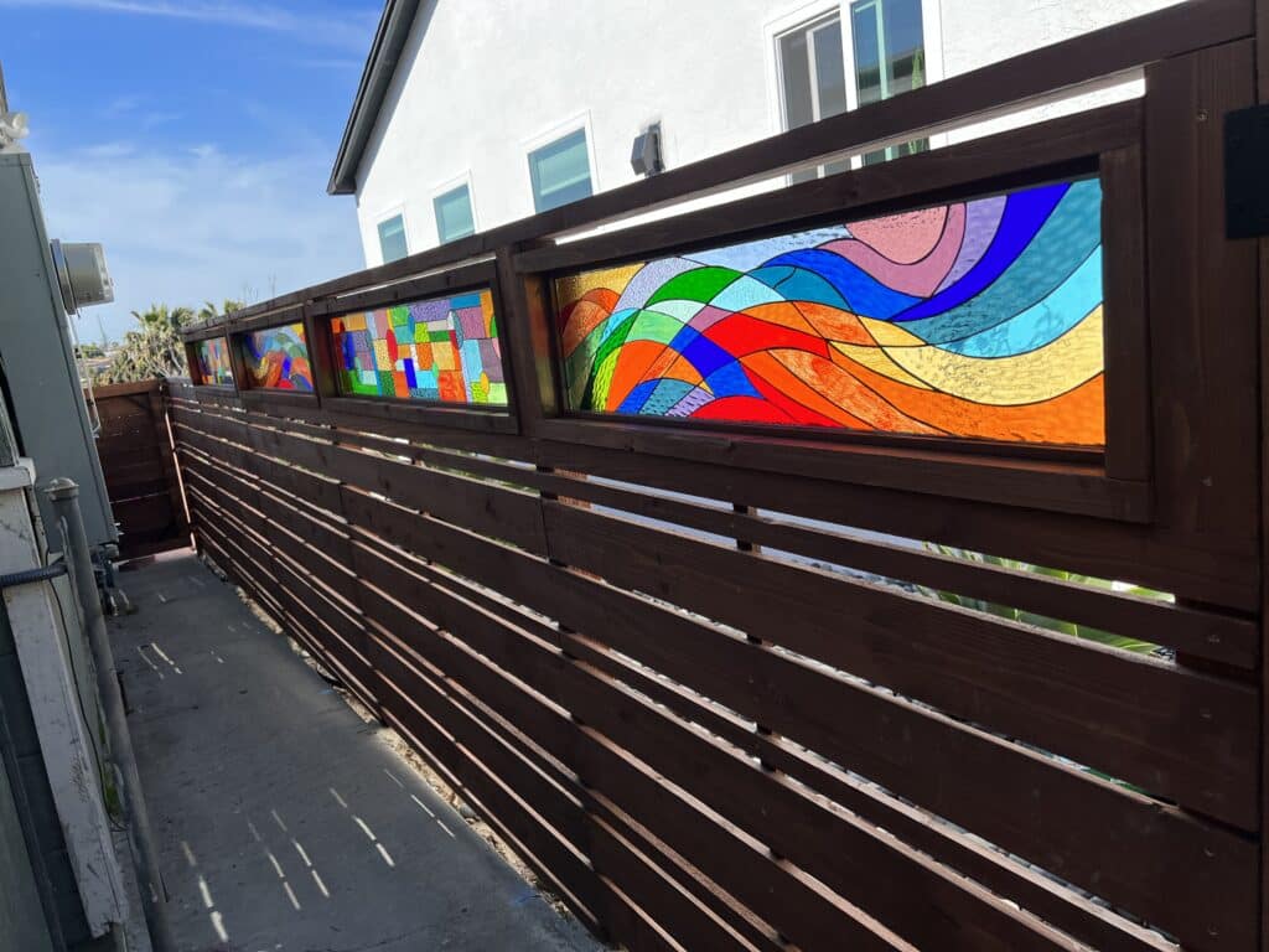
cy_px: 476
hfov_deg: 67.3
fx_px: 953
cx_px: 634
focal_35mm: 26
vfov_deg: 53.1
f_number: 1.5
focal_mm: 5.7
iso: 50
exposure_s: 1/2695
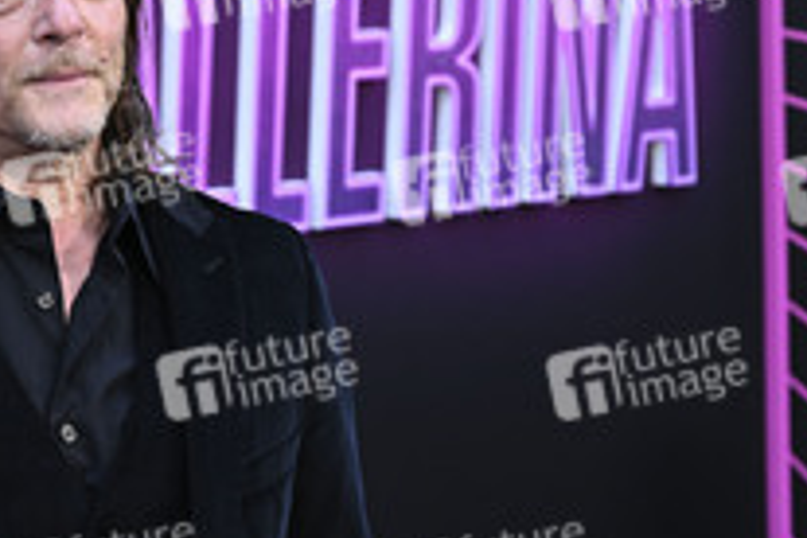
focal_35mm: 229
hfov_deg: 9.0
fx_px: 5133
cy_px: 277
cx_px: 154
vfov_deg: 6.0
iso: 1600
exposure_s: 1/320
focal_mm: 105
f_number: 5.6
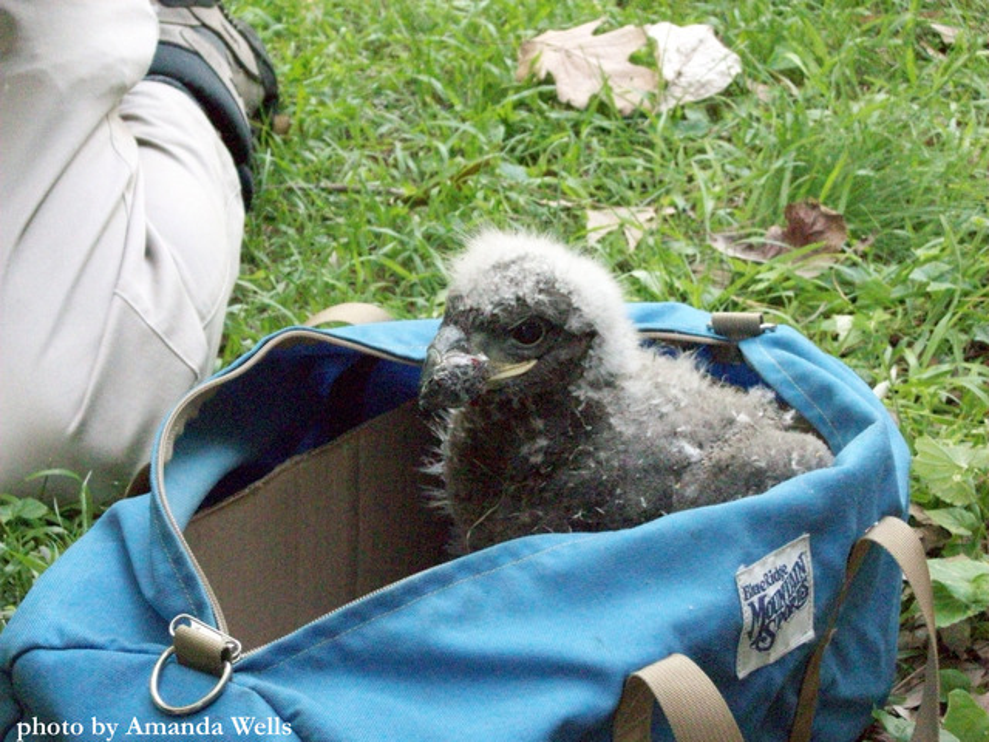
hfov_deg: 23.8
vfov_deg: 18.0
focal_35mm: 82
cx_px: 494
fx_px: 2343
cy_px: 371
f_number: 4.6
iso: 800
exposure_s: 1/89.1
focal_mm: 13.7
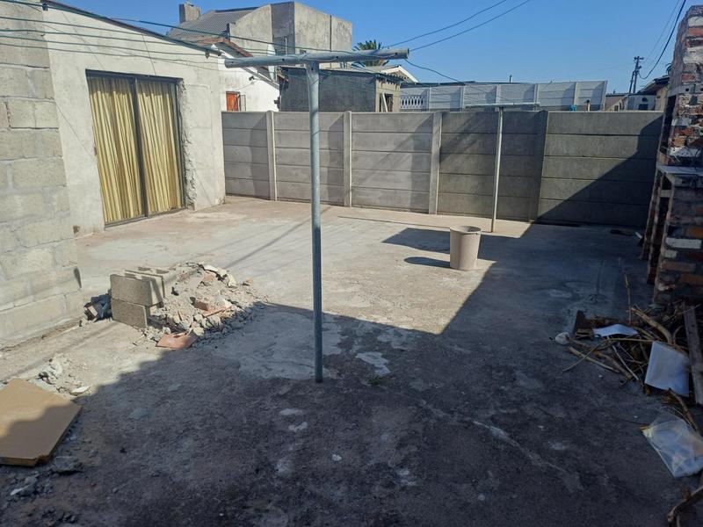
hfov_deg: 69.4
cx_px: 352
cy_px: 264
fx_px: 508
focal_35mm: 25
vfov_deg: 54.9
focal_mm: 4.65
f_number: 1.8
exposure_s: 1/1353
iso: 50
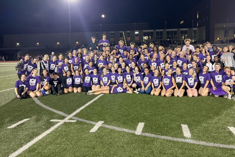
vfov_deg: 43.5
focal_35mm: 30
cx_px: 129
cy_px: 69
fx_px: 196
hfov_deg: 61.8
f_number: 1.6
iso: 160
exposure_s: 1/60
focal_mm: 5.1
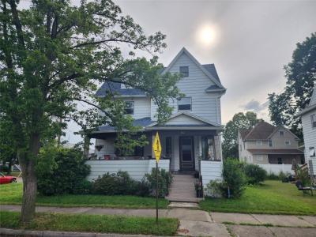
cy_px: 118
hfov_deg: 73.9
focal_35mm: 23
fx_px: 210
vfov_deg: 58.9
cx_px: 158
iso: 12
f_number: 1.8
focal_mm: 6.4
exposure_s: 1/827
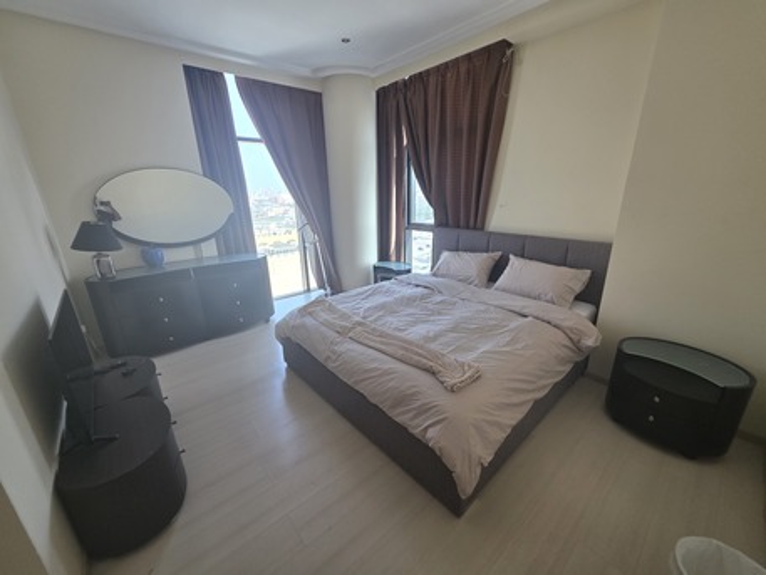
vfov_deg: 89.9
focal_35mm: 13
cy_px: 288
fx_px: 288
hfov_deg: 106.2
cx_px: 383
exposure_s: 1/100
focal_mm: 2.2
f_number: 1.9
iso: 100
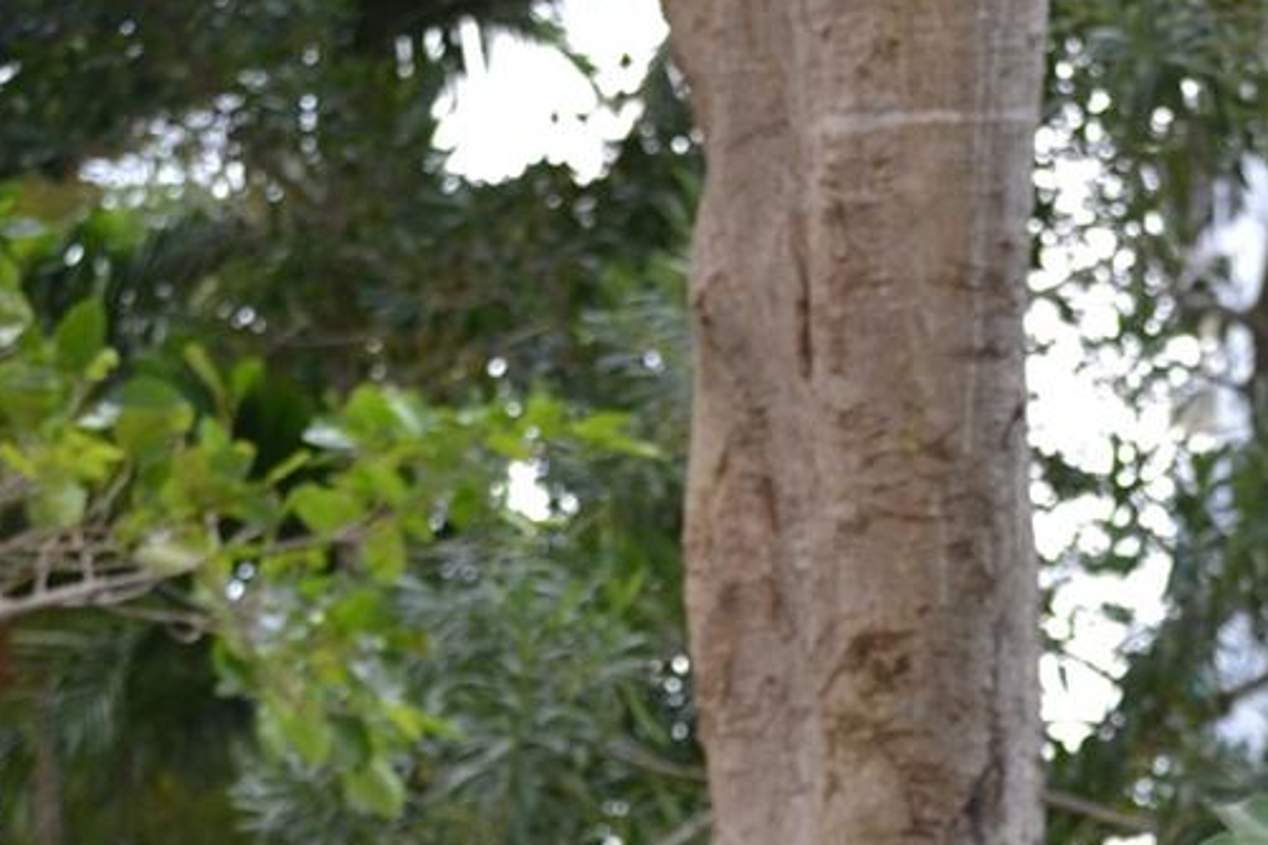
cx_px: 792
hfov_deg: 17.8
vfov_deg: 11.5
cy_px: 1159
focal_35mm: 115
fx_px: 4050
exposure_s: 1/200
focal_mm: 24
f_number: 4
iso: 100
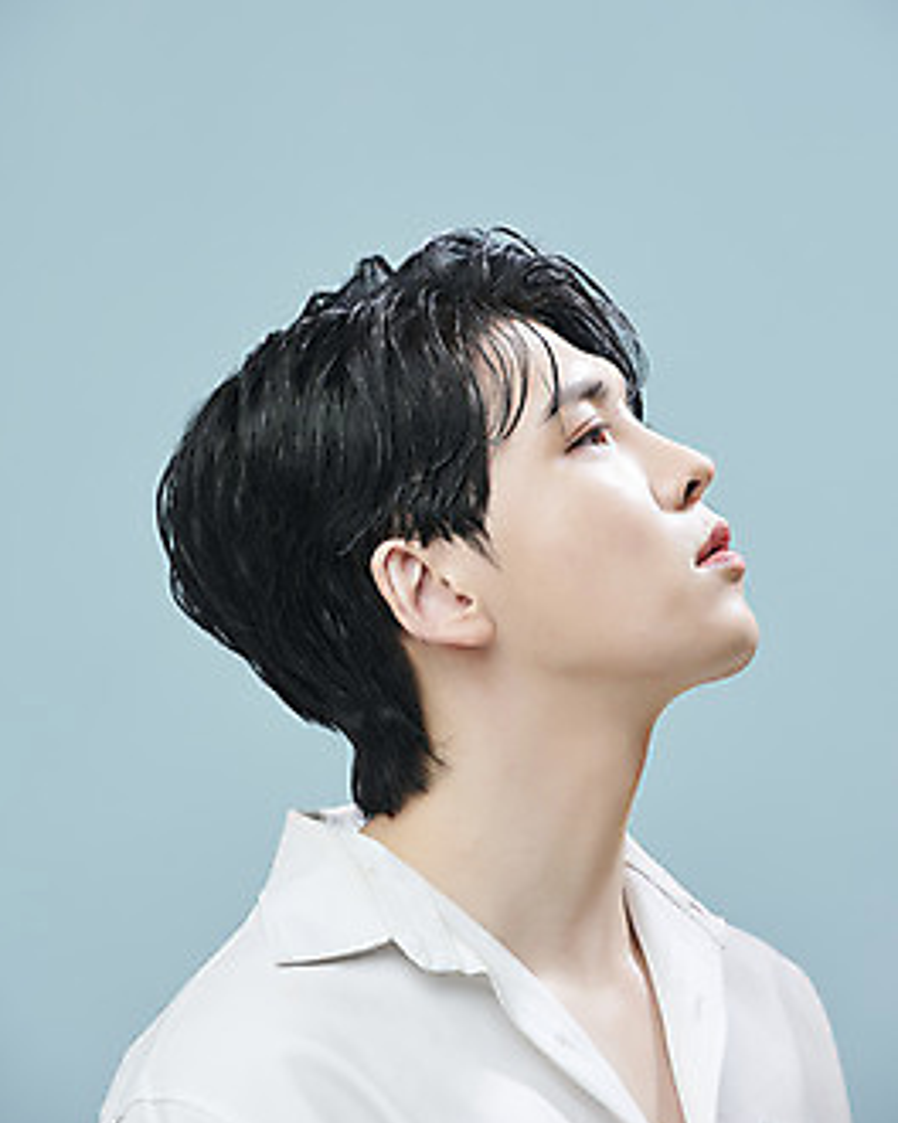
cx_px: 447
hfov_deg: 9.4
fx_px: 5482
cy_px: 541
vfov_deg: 11.7
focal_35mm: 165
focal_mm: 145
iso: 50
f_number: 5.6
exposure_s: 1/125
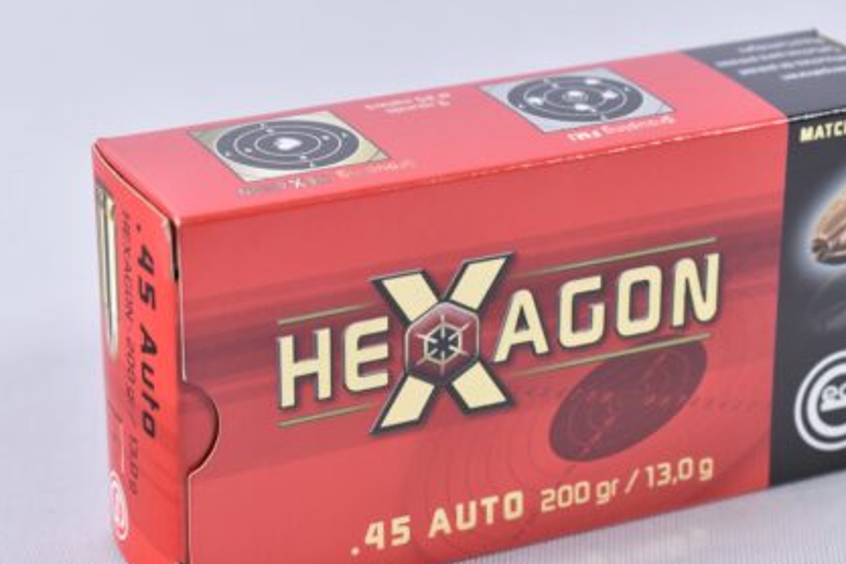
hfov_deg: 17.2
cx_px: 519
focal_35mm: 119
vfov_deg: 11.5
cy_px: 335
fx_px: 2790
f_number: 5.6
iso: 640
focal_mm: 55
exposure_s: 1/50
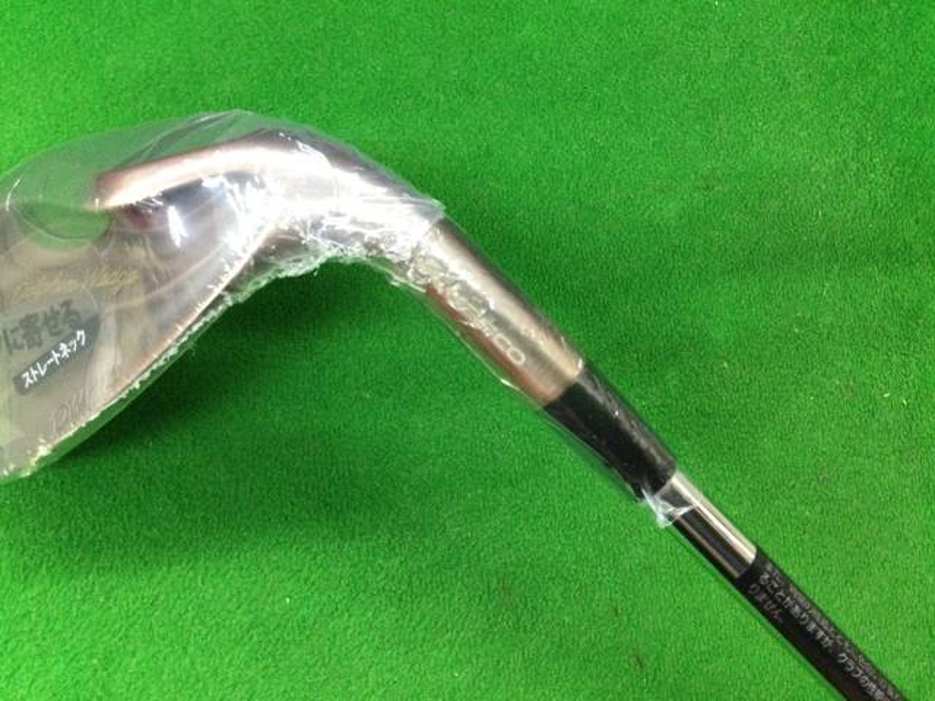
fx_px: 837
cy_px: 350
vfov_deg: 45.4
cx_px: 468
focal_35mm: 31
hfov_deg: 58.4
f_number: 2.4
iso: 160
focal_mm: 3.3
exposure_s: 1/30
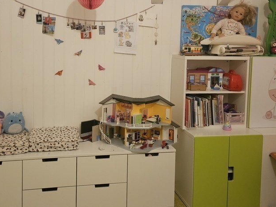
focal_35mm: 38
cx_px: 110
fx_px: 303
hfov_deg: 48.7
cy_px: 69
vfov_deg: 37.3
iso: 640
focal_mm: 6.3
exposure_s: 1/50
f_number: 1.7
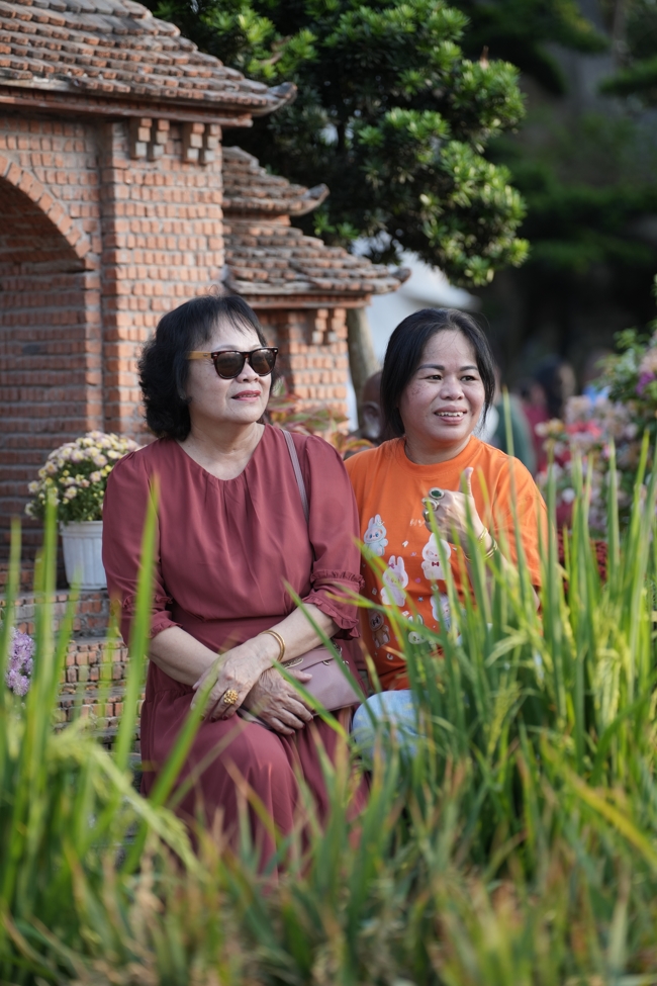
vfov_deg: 17.6
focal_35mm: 116
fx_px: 3175
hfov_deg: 11.8
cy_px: 493
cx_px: 328
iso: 320
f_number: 2.8
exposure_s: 1/500
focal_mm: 116
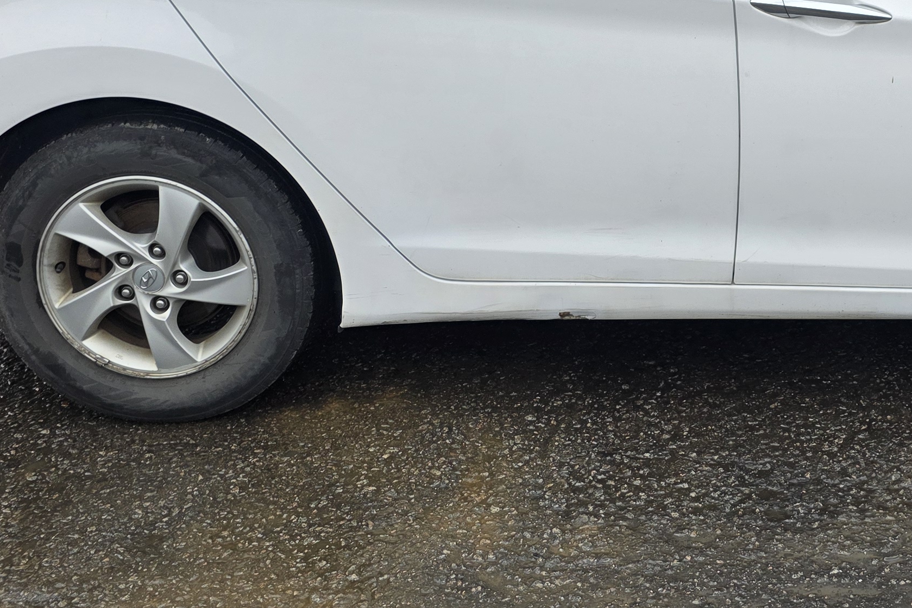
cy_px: 126
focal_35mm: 57
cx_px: 781
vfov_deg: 23.4
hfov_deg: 33.6
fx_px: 1444
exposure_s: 1/359
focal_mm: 6.3
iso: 50
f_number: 1.7
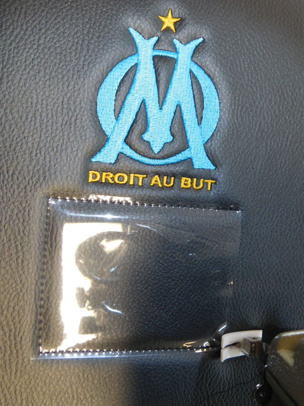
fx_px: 468
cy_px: 203
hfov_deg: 36.0
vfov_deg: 46.8
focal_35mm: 40
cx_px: 152
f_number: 3.6
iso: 360
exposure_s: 1/30
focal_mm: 7.1
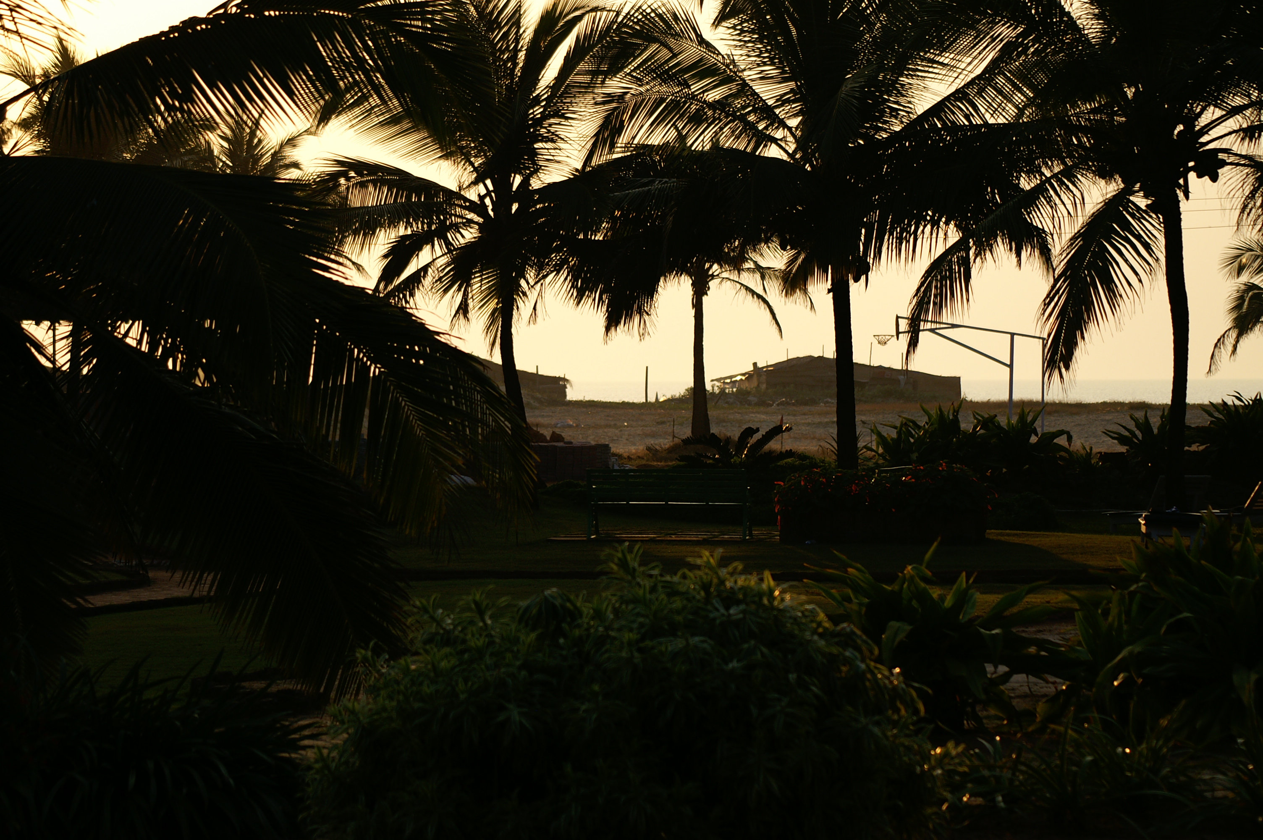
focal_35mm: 150
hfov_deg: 13.7
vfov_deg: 9.1
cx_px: 632
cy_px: 420
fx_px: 5258
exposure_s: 1/1000
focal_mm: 100
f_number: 5.6
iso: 200
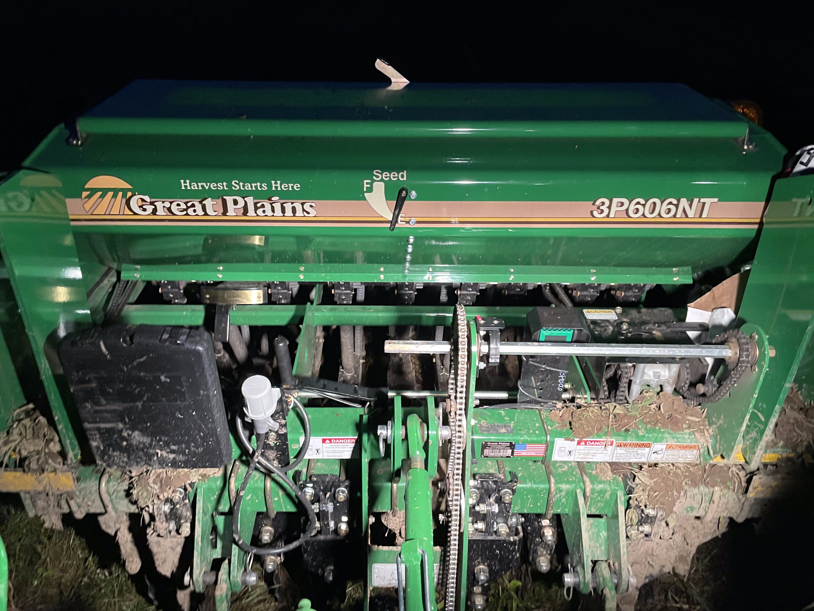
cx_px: 393
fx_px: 635
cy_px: 299
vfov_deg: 51.3
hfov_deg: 65.3
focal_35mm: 27
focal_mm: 4.2
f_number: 1.6
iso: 500
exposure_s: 1/47
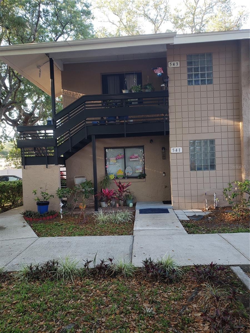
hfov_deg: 53.1
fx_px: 250
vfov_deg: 67.3
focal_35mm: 26
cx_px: 125
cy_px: 166
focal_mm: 4.3
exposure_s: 1/60
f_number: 2.4
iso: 50
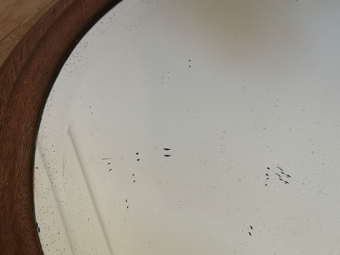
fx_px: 383
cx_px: 170
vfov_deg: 36.8
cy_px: 128
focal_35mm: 39
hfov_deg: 47.9
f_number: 1.8
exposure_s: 1/50
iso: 64
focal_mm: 5.58
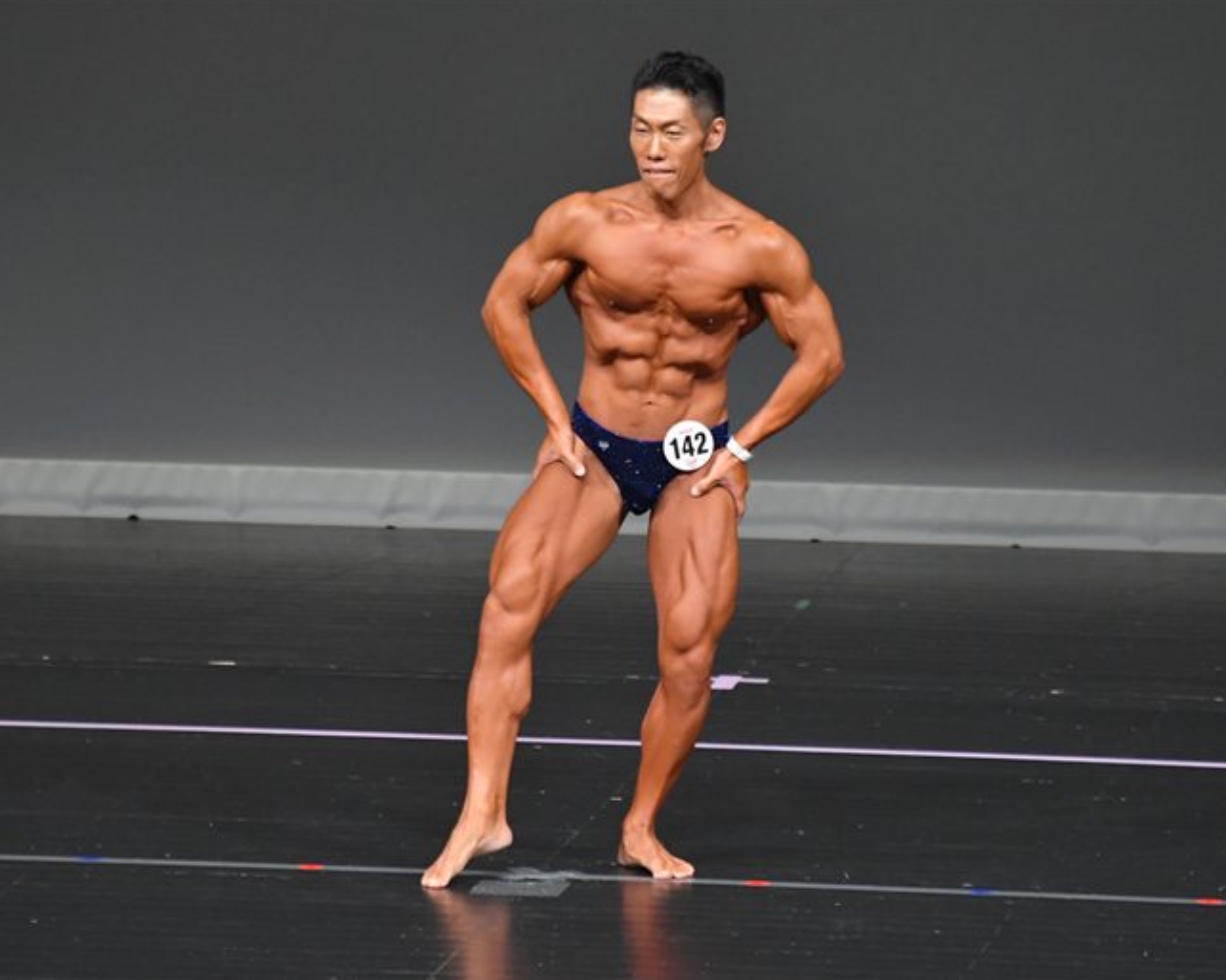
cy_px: 491
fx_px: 15414
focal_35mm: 425
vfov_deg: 3.6
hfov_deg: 4.6
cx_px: 581
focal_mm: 250
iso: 4000
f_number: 5.6
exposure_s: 1/400
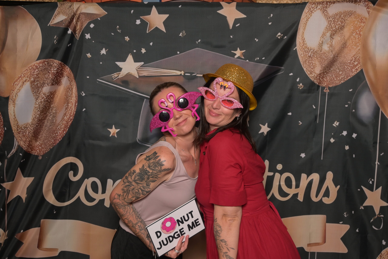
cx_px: 194
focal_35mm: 46
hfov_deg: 43.0
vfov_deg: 29.4
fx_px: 493
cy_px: 130
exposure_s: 1/60
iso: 250
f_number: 4.8
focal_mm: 30.5
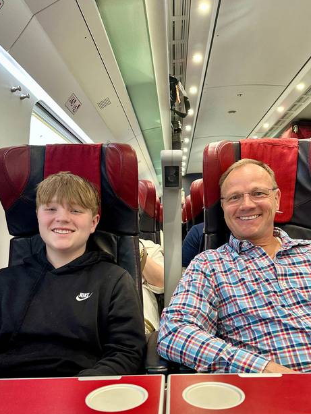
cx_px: 160
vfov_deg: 69.4
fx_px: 299
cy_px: 204
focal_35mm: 25
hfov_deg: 54.9
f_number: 1.78
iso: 250
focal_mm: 6.86
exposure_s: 1/79
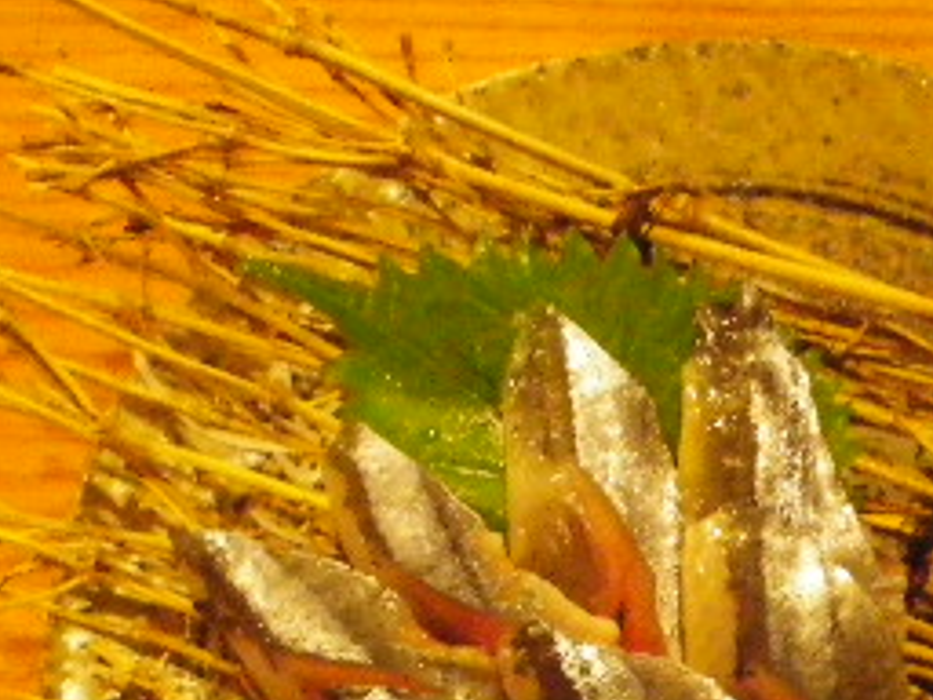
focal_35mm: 70
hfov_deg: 27.0
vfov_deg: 20.0
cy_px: 777
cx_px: 809
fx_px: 1887
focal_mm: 4.9
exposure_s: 1/6
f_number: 2.6
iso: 800
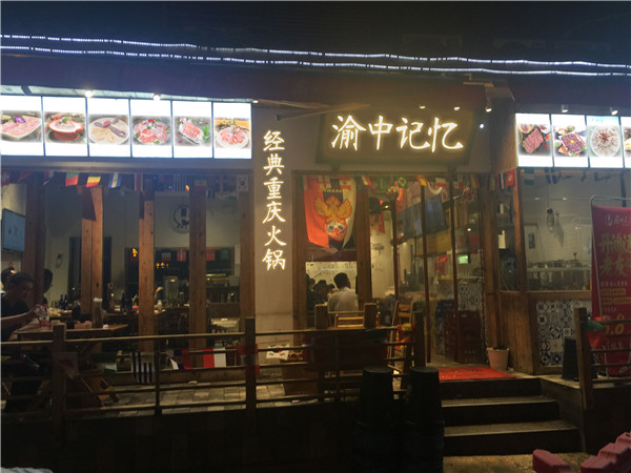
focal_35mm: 29
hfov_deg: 61.7
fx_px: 529
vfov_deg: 48.2
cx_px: 316
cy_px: 236
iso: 40
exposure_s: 1/33
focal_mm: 4.15
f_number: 2.2
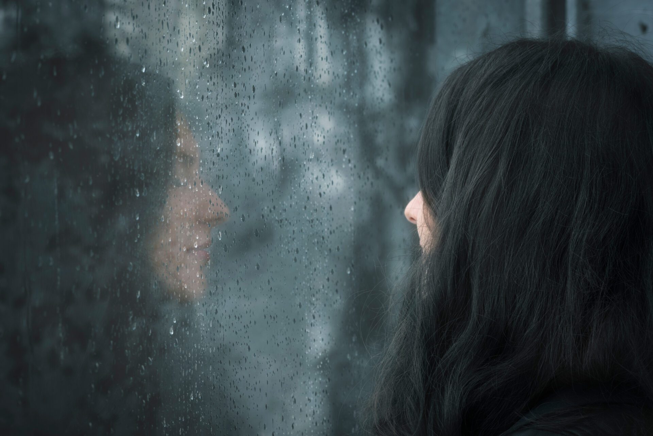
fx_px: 1851
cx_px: 326
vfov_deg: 13.4
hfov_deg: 20.0
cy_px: 218
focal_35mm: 102
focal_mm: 102
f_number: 13
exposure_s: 1/125
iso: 200
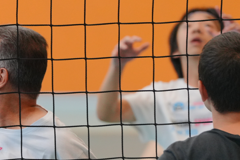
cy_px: 194
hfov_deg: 3.2
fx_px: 4266
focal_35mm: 640
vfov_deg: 2.1
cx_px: 57
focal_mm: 200
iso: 1600
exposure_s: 1/640
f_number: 3.2
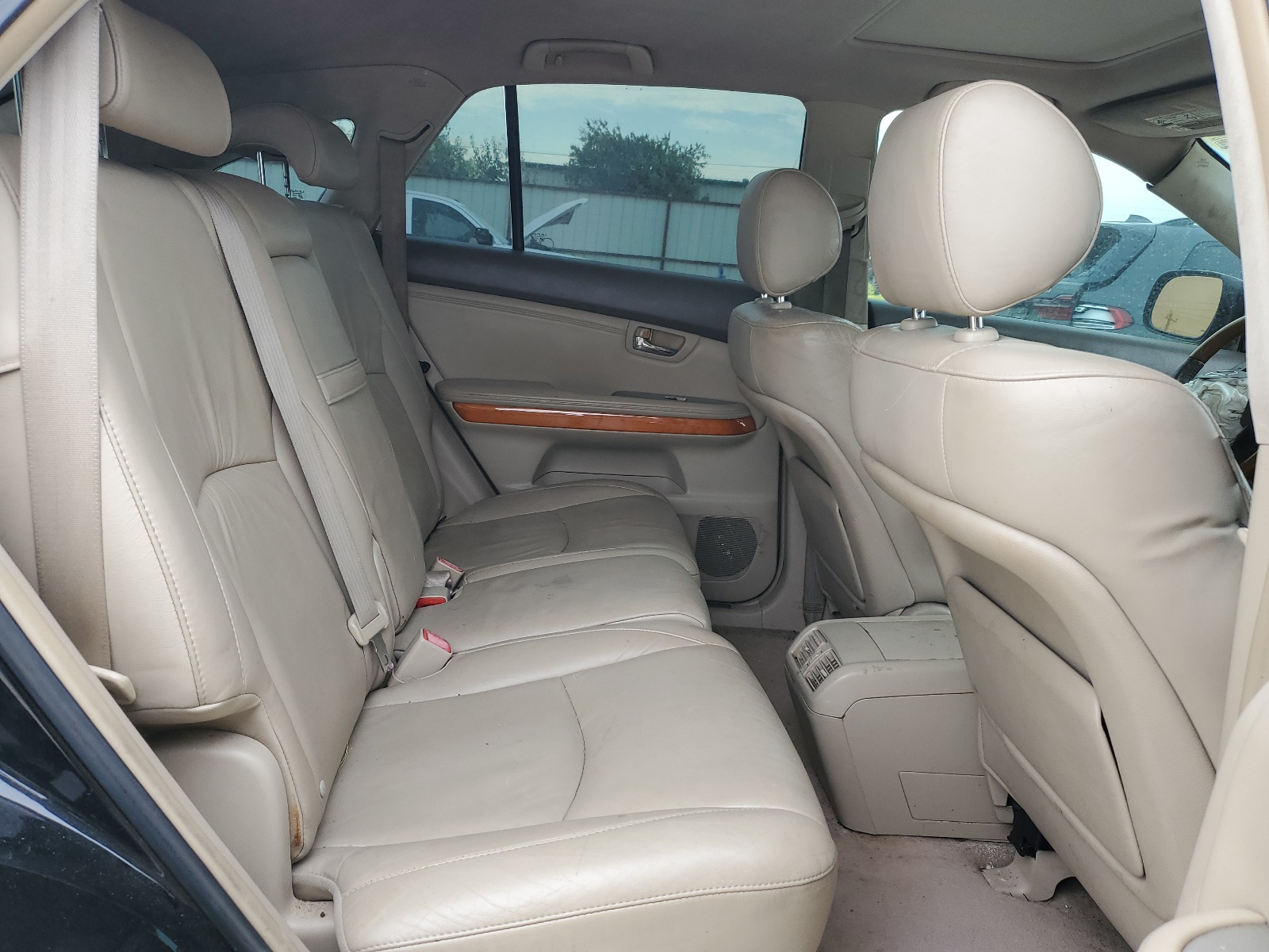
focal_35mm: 26
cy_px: 476
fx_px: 953
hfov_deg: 67.3
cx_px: 634
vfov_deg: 53.1
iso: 50
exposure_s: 1/167
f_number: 1.5
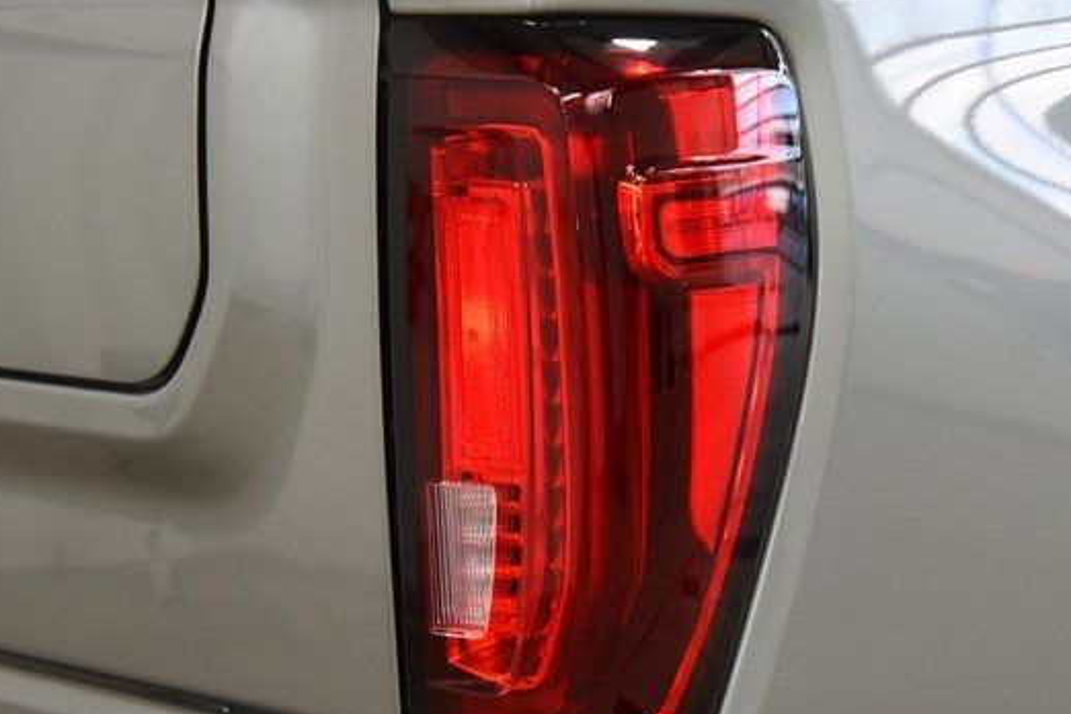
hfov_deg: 22.1
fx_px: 2737
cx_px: 609
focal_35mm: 92
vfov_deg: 14.9
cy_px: 389
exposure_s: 1/60
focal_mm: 50
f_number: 5
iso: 1600
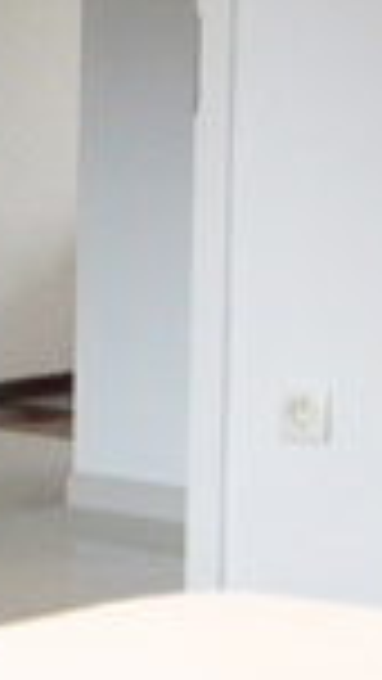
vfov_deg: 17.0
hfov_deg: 8.5
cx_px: -679
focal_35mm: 125
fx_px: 2250
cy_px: 126
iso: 560
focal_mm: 10
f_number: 10
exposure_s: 1/30
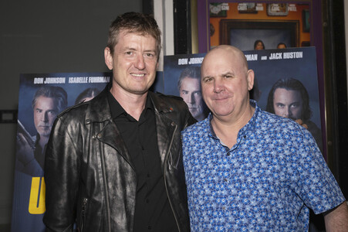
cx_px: 174
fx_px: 444
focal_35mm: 46
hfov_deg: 42.8
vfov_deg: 29.2
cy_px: 116
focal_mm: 46
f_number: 5.6
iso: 800
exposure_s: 1/200
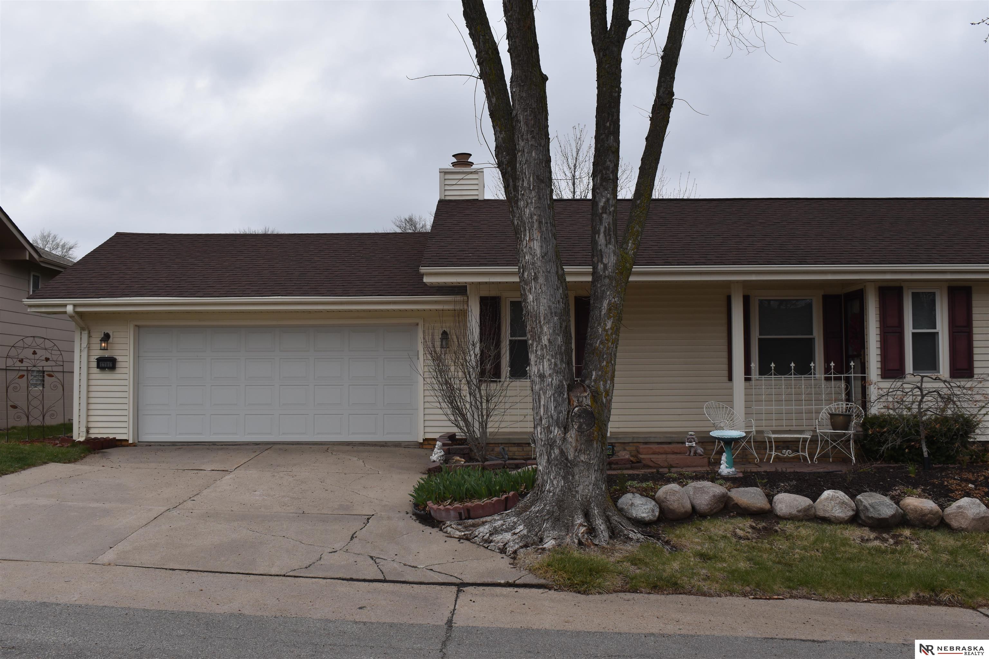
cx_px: 494
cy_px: 330
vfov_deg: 36.9
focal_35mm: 36
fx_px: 989
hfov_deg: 53.1
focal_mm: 24
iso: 100
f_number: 8
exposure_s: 1/200
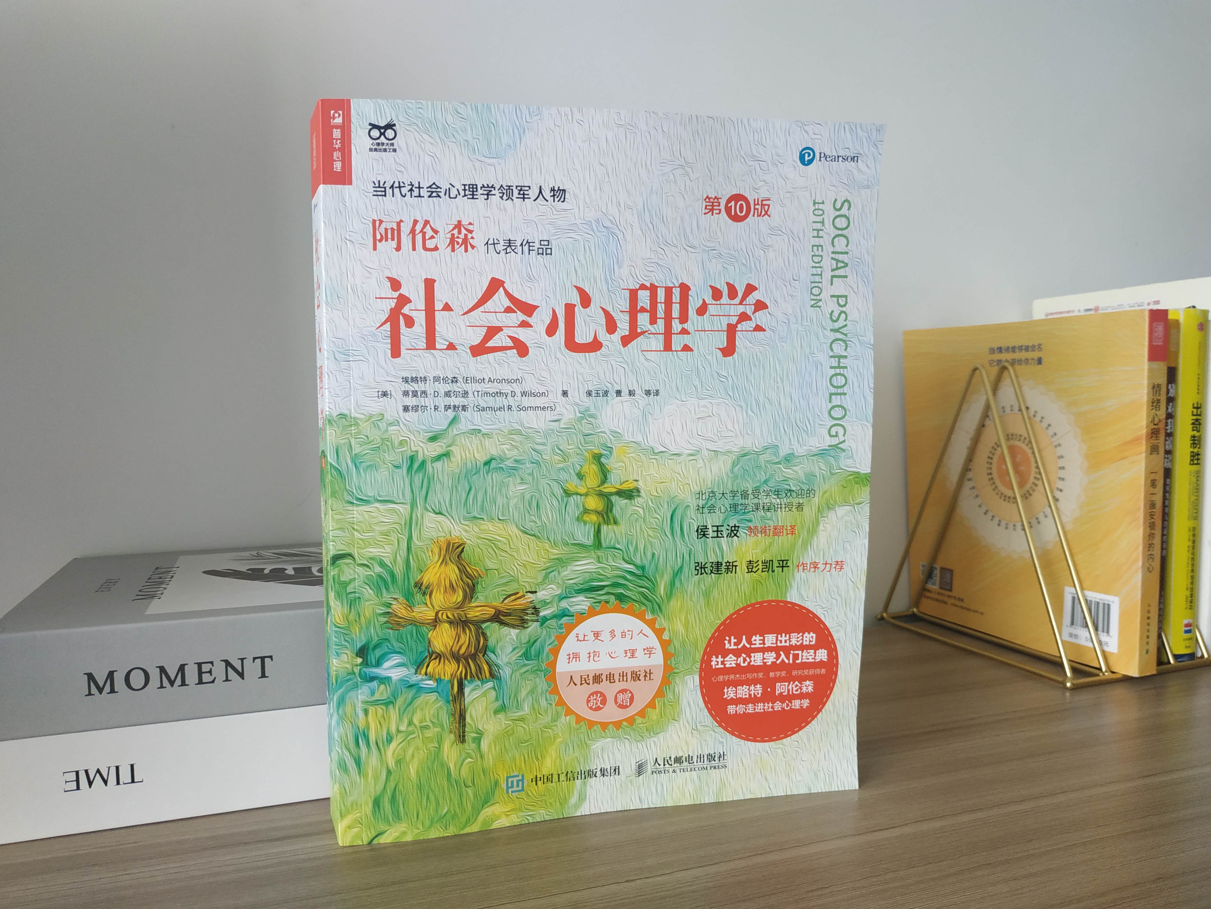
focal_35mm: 24
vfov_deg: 56.8
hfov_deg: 71.6
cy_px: 454
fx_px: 840
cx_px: 606
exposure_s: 1/50
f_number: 1.9
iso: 125
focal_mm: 3.94
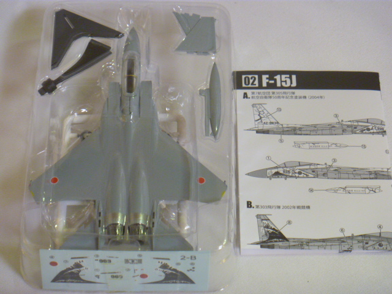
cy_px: 147
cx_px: 196
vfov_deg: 14.6
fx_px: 1144
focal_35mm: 101
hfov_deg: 19.4
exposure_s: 1/13
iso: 400
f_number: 5.6
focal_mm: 17.9
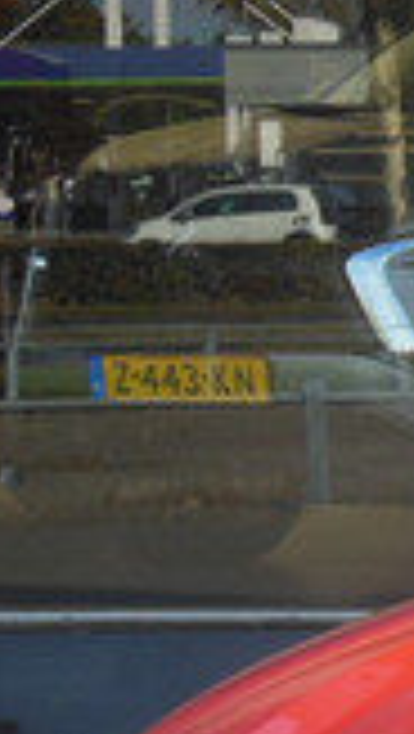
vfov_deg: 8.8
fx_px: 4750
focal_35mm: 244
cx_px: 1350
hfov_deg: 4.7
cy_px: 698
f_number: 4.1
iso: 125
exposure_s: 1/400
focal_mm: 10.2
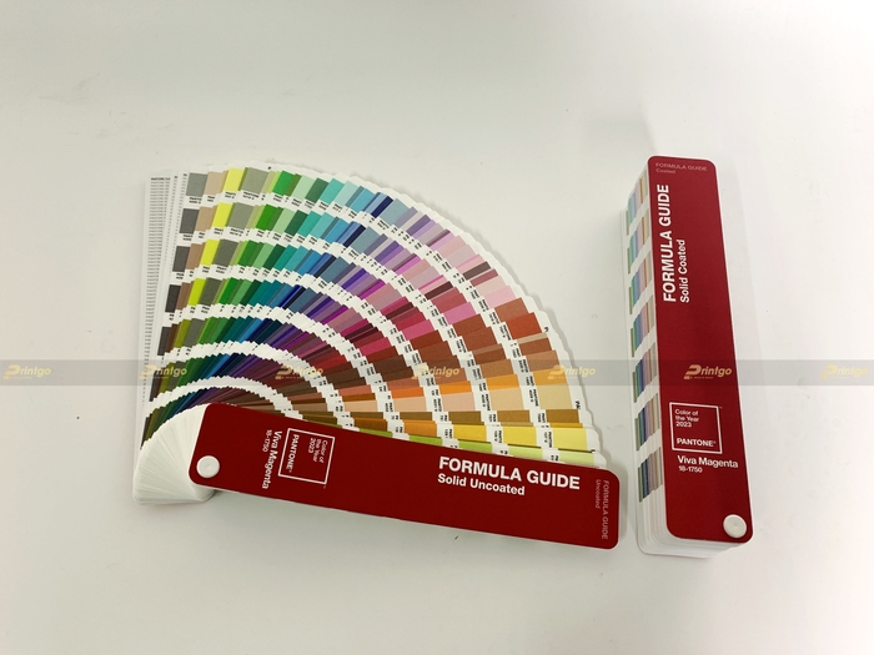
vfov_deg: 53.1
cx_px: 437
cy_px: 328
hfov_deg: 67.3
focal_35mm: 26
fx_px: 656
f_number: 1.8
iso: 200
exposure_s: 1/60
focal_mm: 4.25
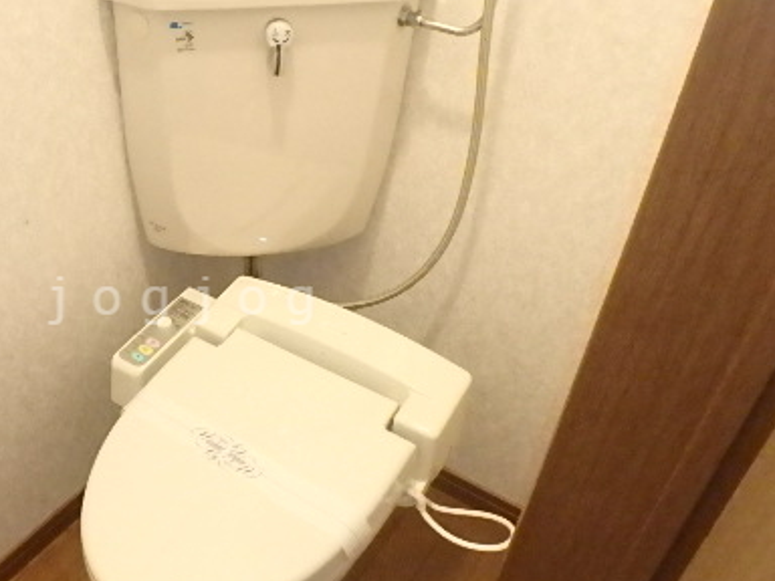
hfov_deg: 50.3
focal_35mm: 35
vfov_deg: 40.7
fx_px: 784
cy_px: 301
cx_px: 186
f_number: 3.5
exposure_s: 1/30
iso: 1600
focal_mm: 3.7
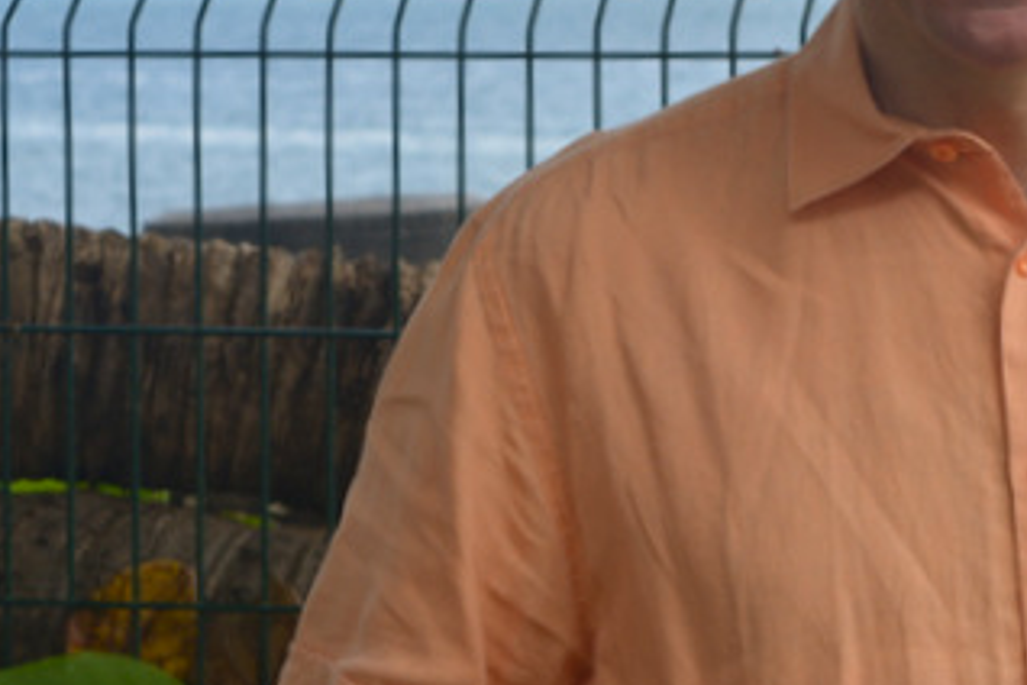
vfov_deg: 8.2
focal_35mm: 166
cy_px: 76
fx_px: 4735
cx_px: 927
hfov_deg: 12.3
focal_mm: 55
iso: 110
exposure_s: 1/250
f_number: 8
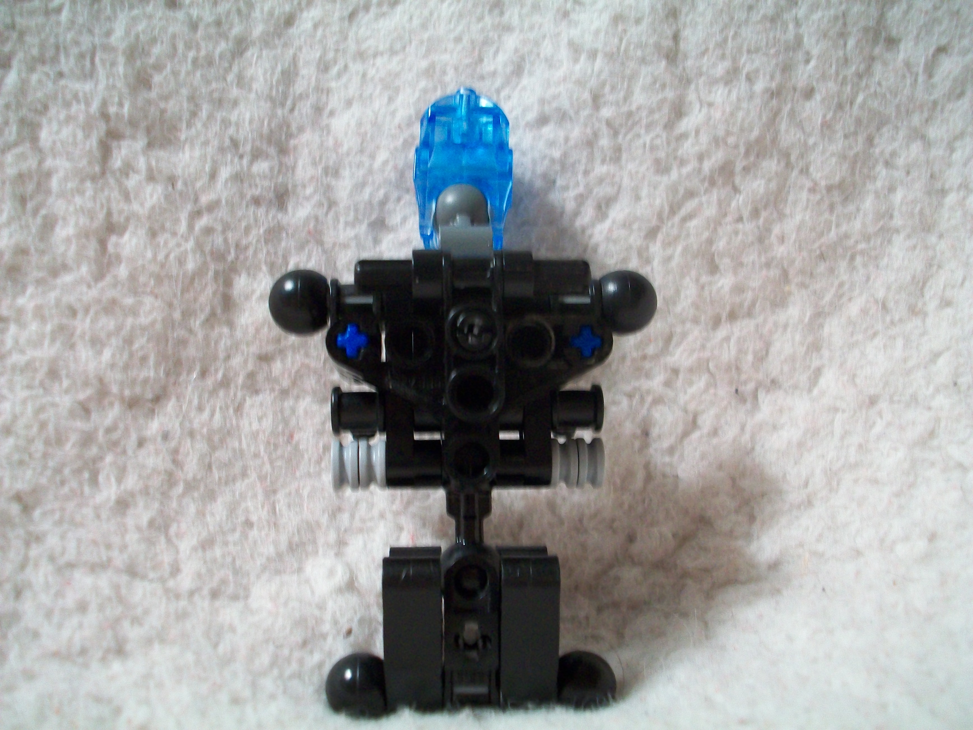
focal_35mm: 34
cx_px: 486
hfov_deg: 54.0
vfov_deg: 41.8
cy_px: 365
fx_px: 956
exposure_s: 1/10
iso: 160
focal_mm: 5.7
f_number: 2.8
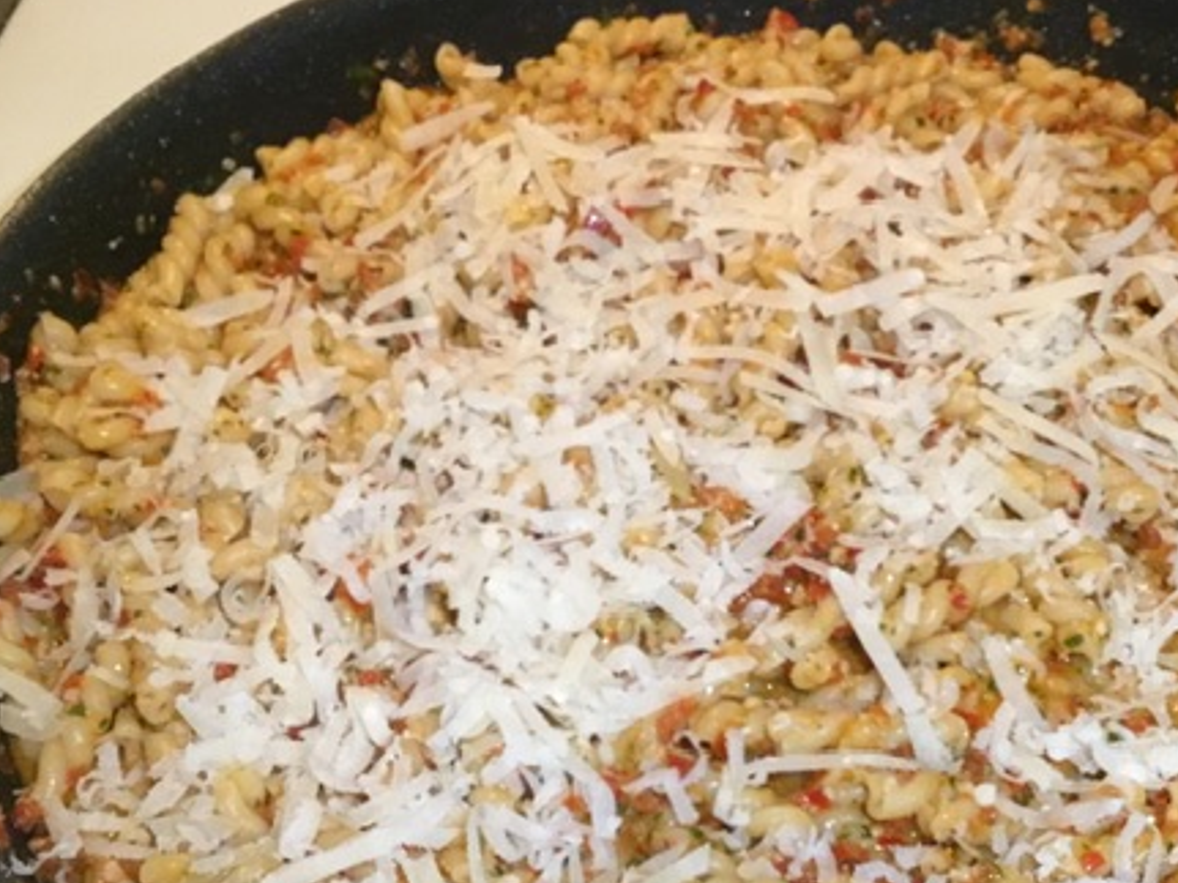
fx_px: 1565
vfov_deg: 31.2
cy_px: 596
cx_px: 722
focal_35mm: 46
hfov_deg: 41.0
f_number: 2.4
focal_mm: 3.3
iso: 200
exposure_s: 1/30
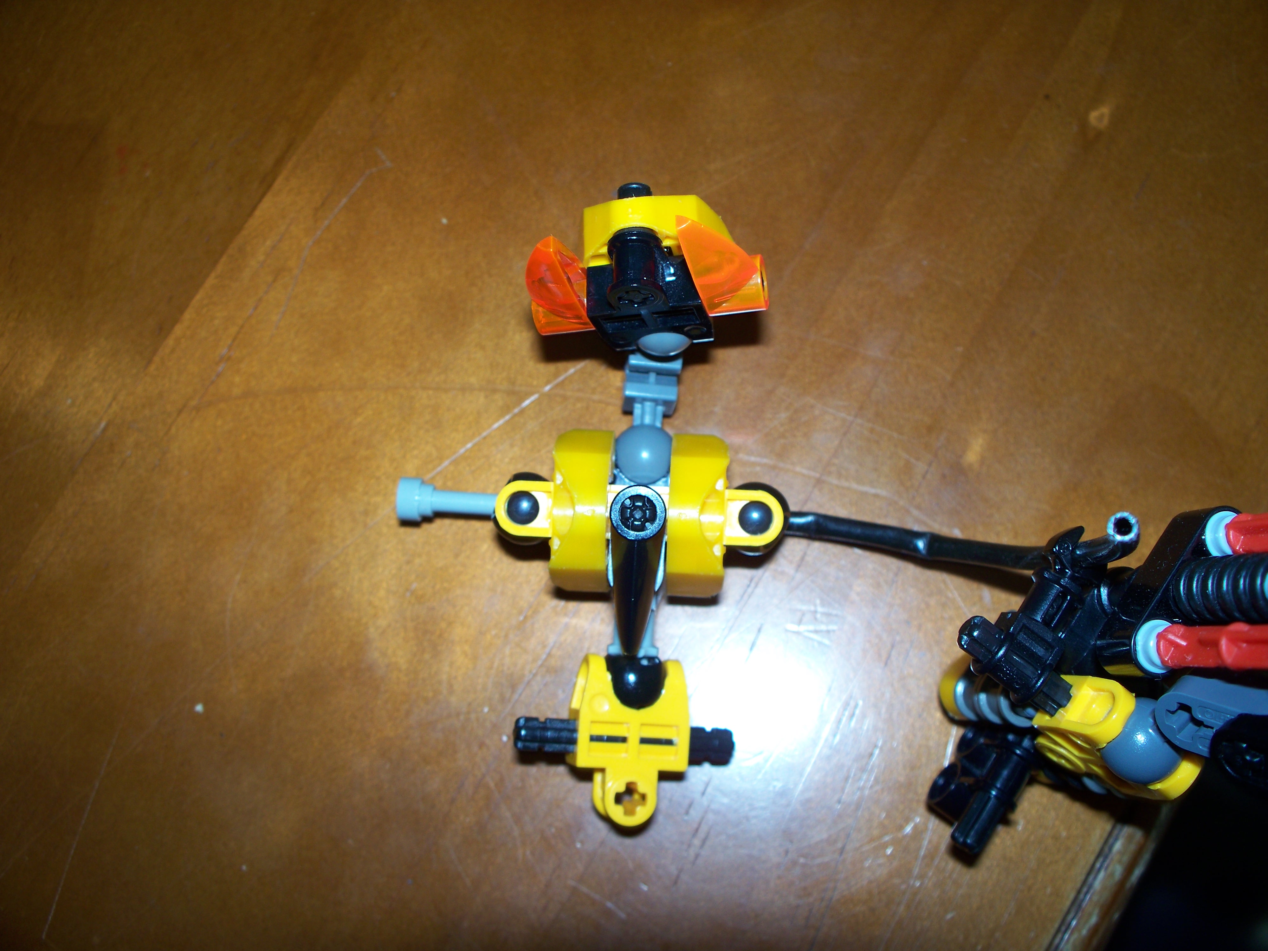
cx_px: 634
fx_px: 1319
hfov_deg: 51.4
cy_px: 476
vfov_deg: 39.7
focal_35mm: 36
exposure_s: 1/60
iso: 64
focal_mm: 7.54
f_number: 2.8
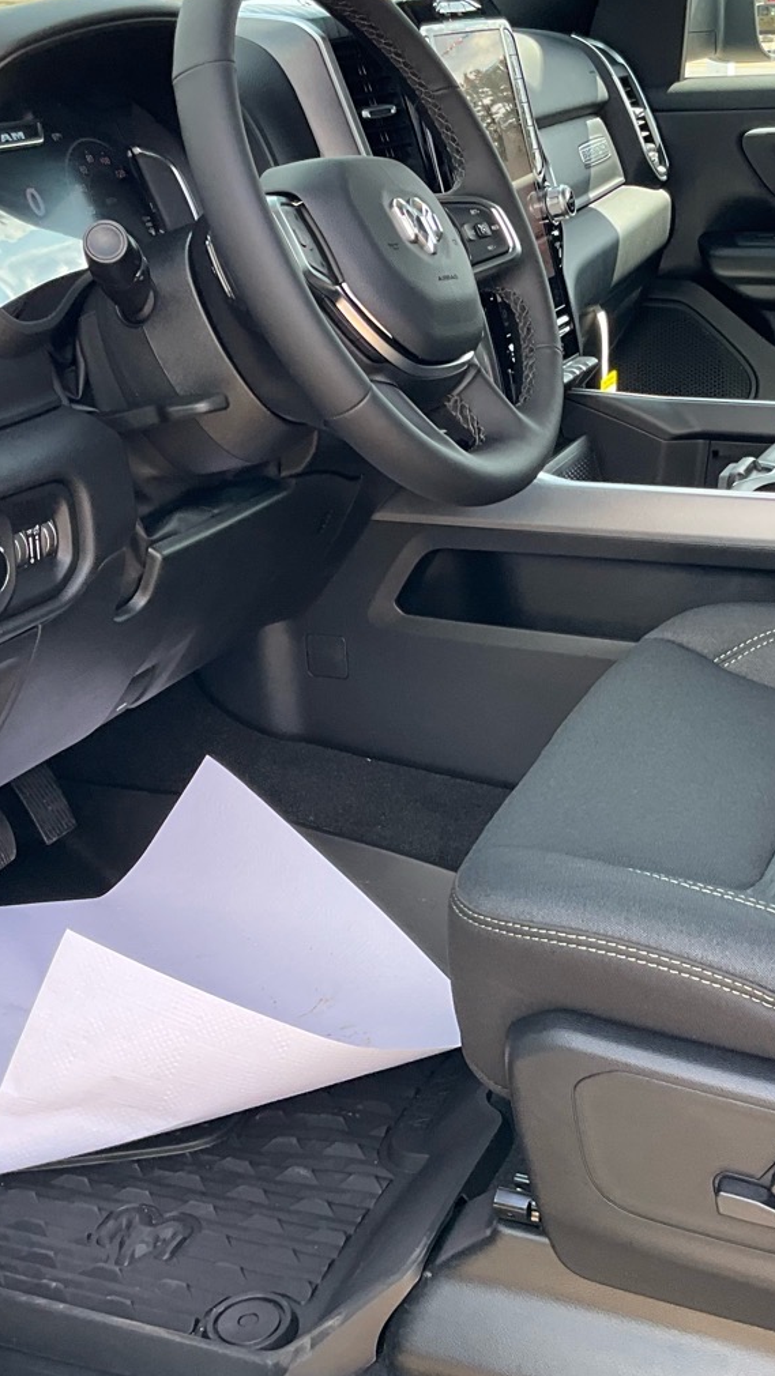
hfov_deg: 23.7
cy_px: 648
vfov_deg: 41.3
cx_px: 575
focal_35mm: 50
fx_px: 1826
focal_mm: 3
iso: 25
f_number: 1.8
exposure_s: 1/140
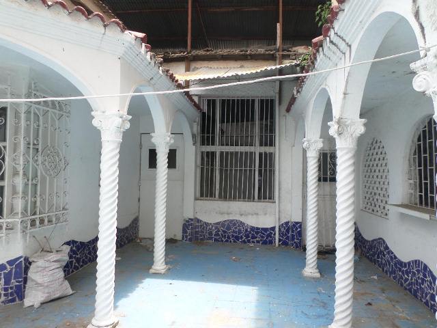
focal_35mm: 25
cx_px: 218
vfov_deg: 54.9
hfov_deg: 69.4
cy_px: 164
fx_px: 316
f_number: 2.5
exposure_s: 1/350
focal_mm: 4.5
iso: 80
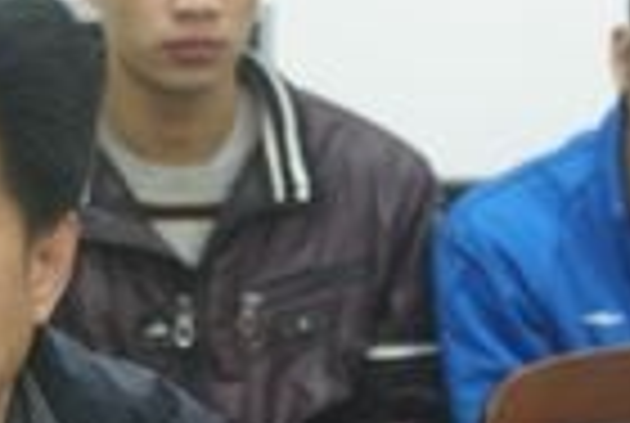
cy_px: 632
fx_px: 4223
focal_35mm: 241
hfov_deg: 8.4
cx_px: -153
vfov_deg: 5.7
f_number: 5.6
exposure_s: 1/8
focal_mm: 45
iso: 400
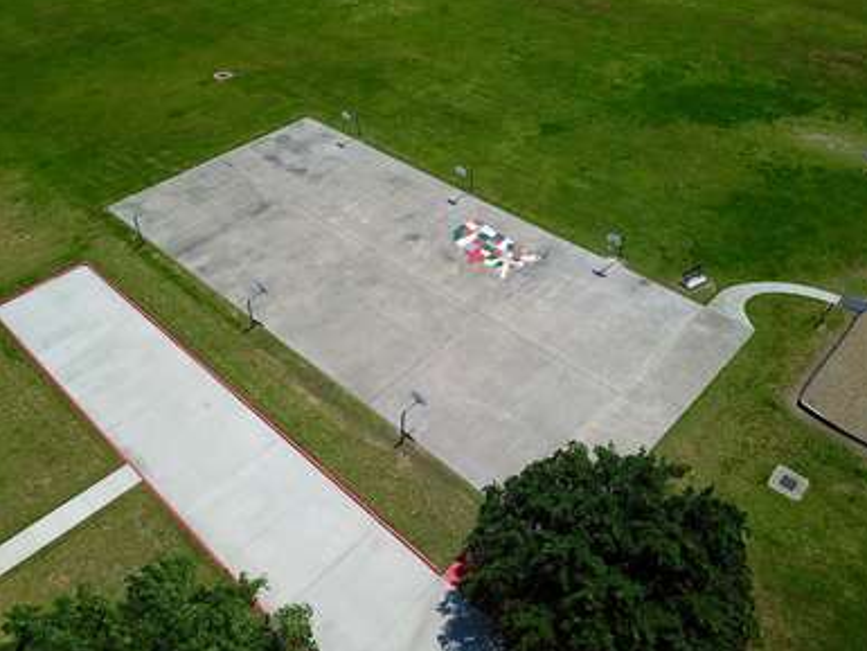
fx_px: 676
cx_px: 448
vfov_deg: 51.4
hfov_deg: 65.3
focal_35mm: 27
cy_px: 327
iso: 100
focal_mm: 4.73
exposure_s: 1/2857
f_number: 2.2
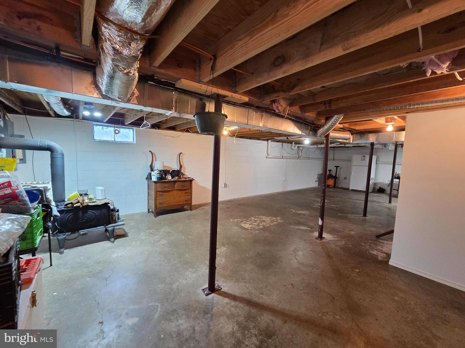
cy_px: 174
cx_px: 232
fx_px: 175
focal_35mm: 13
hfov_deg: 106.2
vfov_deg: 89.9
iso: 320
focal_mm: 2.2
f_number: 2.2
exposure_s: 1/60
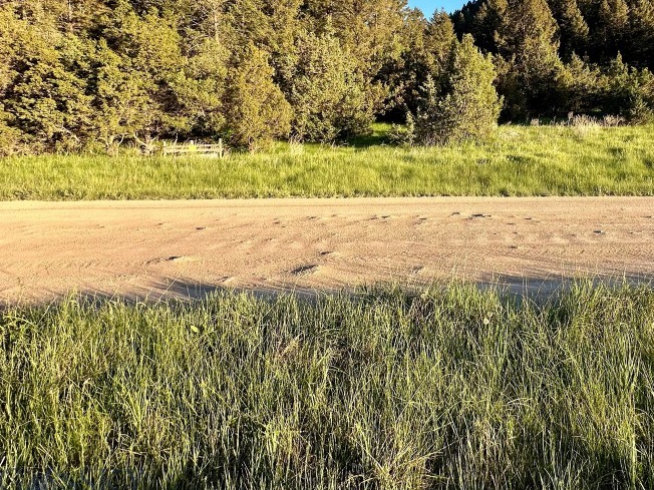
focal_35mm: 22
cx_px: 465
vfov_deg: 58.8
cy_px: 140
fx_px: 416
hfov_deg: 72.6
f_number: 2.2
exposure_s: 1/360
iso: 40
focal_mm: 2.22
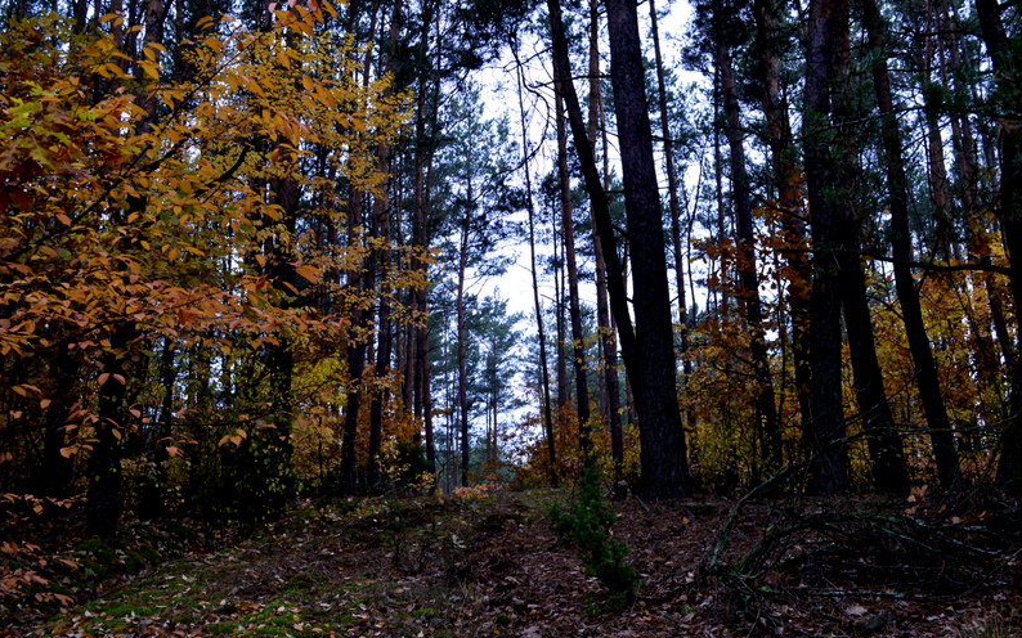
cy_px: 306
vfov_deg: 34.4
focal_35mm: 37
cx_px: 510
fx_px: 1030
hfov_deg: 52.8
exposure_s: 1/60
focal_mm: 24
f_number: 8
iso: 560
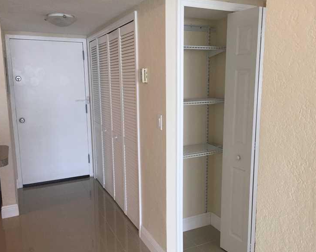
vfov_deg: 47.1
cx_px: 168
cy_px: 126
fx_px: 290
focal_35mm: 31
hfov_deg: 57.1
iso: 50
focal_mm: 4.15
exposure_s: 1/30
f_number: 2.2
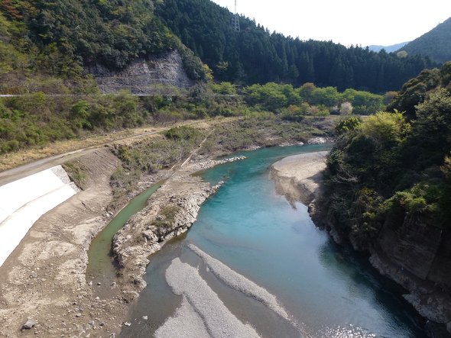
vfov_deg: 56.9
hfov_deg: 71.6
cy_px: 169
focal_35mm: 24
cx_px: 226
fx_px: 313
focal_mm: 4.3
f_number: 4
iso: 100
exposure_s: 1/400
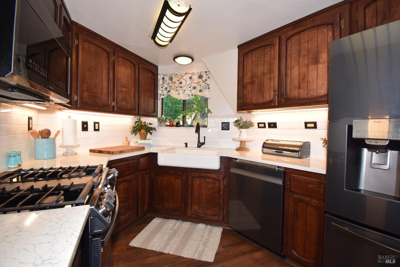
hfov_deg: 100.4
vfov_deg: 77.3
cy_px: 134
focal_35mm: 15
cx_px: 200
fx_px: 167
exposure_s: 1/125
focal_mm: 10
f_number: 5.6
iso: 720
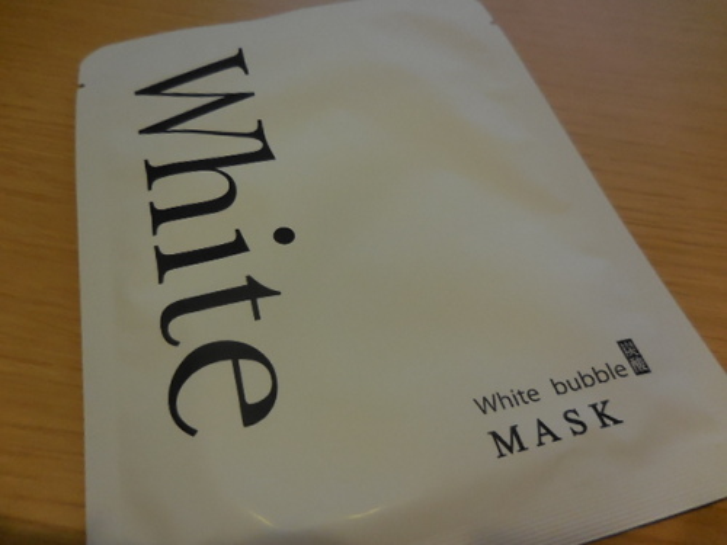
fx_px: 525
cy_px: 272
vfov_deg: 54.9
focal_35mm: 25
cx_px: 364
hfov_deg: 69.4
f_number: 3.3
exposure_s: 1/30
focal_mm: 4.5
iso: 400
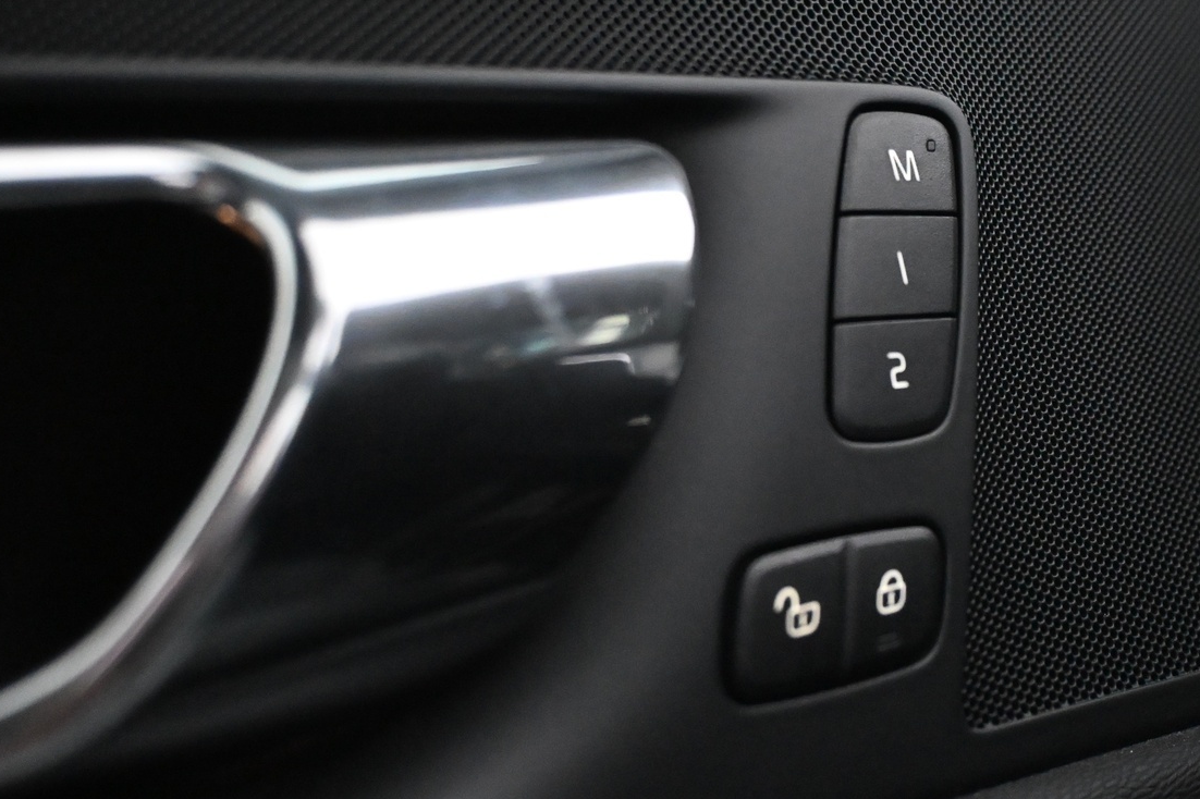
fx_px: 1691
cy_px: 405
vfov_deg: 26.6
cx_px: 834
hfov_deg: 38.5
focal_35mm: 51
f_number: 4.2
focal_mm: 23
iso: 7200
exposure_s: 1/60
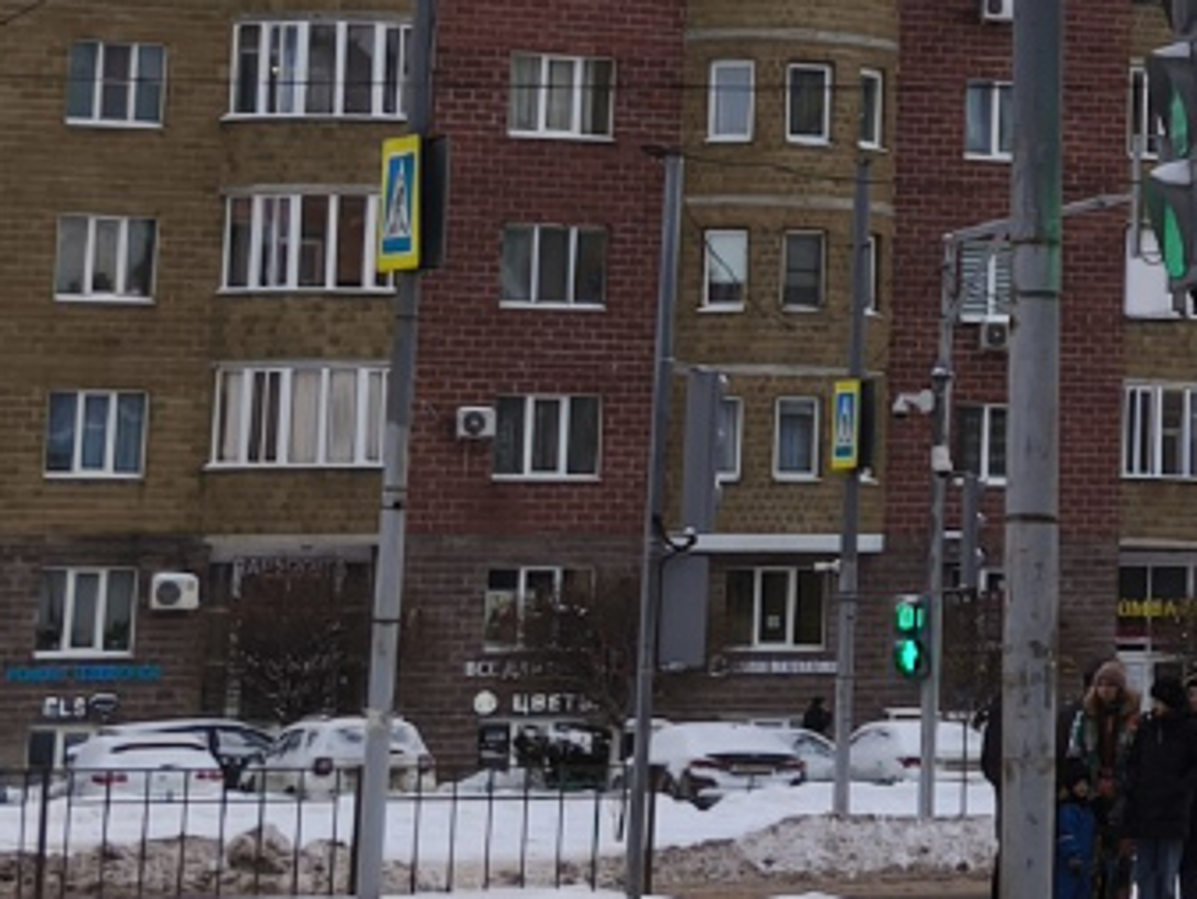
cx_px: 1640
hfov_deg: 15.1
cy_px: -161
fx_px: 4256
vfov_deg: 11.8
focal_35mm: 123
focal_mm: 5.35
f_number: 1.7
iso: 80
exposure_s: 1/1008
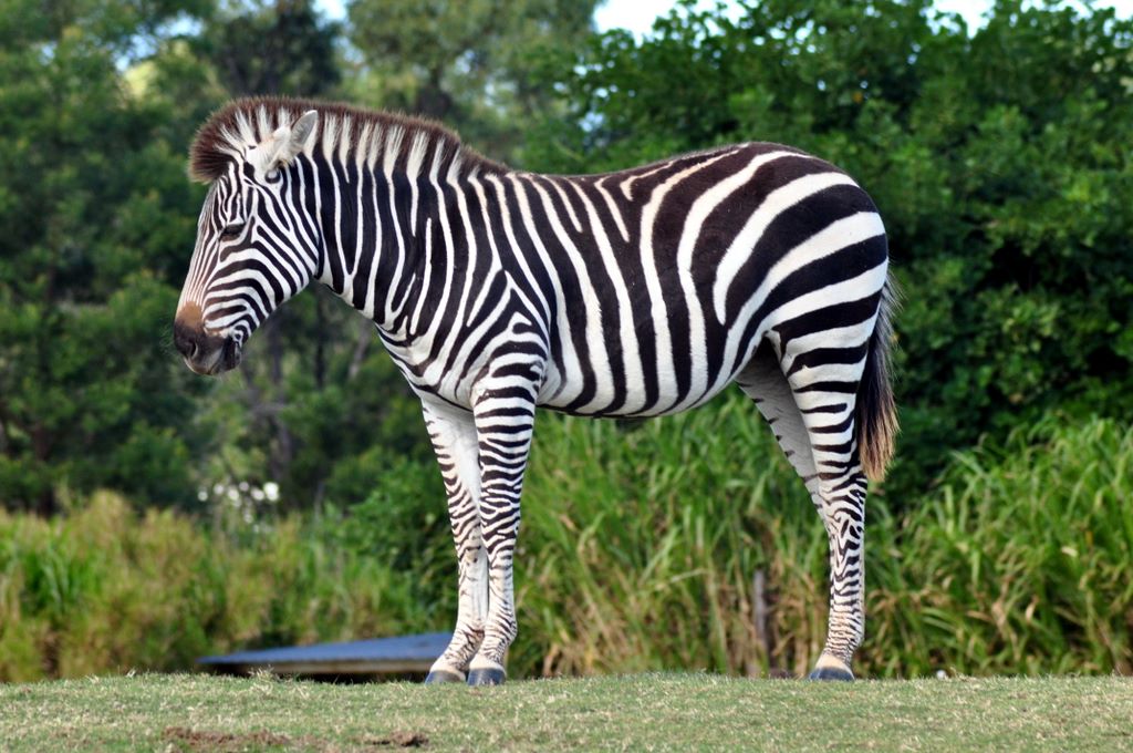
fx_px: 11787
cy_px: 376
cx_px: 566
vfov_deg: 3.7
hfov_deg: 5.5
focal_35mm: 375
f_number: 10
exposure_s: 1/200
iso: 400
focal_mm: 250
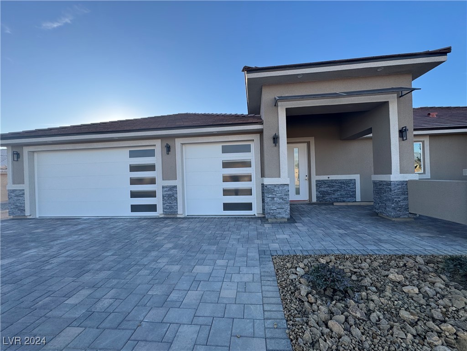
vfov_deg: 85.7
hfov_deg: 102.1
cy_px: 176
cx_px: 234
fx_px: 189
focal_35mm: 14
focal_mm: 2.22
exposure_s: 1/368
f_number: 2.2
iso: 40
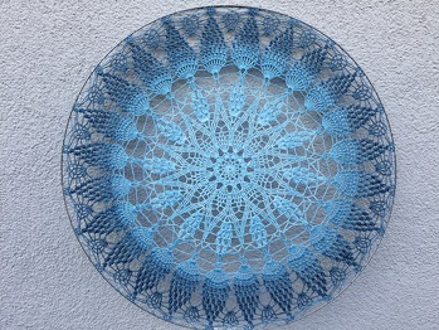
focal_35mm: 31
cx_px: 220
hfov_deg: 58.3
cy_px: 165
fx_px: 393
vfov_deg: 45.5
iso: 25
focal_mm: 3.3
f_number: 2.4
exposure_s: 1/186
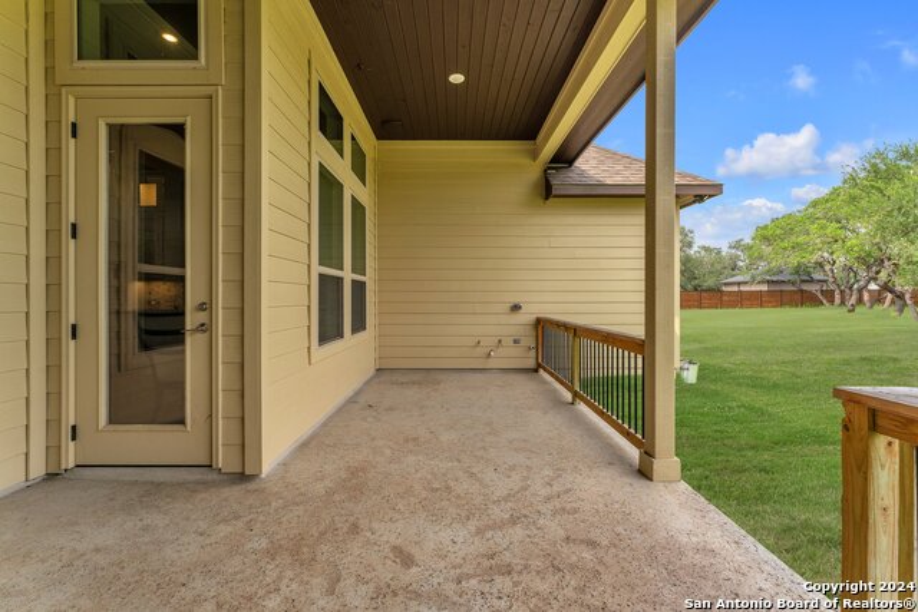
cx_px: 459
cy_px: 306
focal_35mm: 14
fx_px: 357
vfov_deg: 81.2
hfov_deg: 104.2
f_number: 10
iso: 125
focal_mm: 14
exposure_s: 1/80
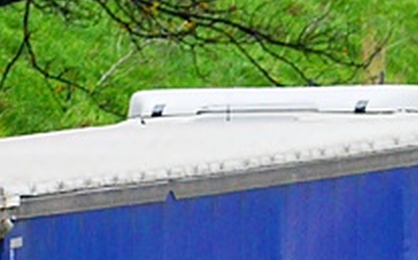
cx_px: -40
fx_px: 14092
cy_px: 484
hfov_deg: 1.7
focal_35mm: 1238
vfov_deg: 1.1
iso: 800
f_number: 10
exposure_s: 1/1000
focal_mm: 210
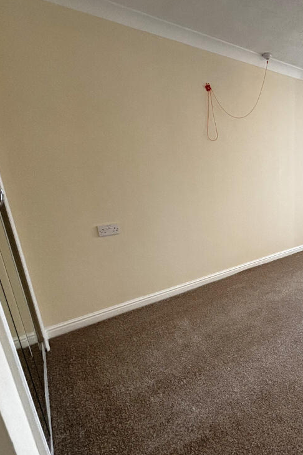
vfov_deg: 86.9
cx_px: 282
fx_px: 240
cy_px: 236
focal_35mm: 19
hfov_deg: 54.6
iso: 200
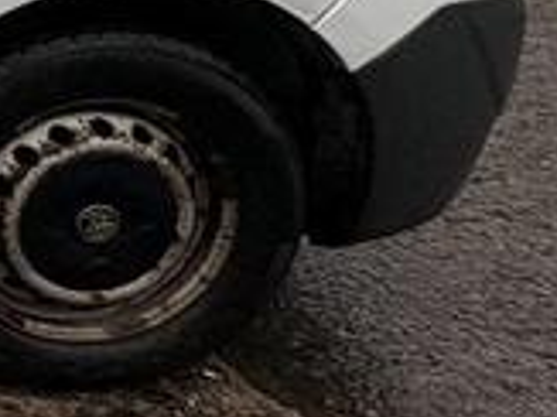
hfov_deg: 13.0
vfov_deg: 16.5
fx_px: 1238
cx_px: -964
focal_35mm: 77
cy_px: -294
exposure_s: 1/256
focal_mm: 2.22
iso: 40
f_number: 2.2
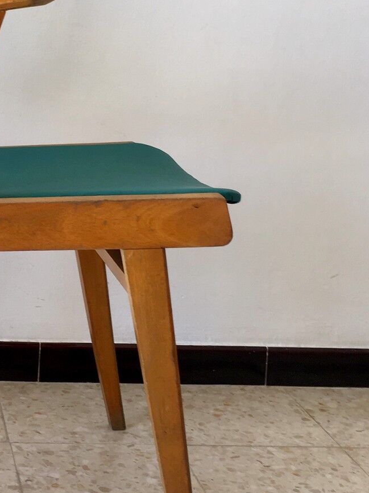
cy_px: 155
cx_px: -24
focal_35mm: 67
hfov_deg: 21.0
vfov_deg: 28.7
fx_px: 953
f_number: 2.2
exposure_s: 1/50
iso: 25
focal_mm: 4.15
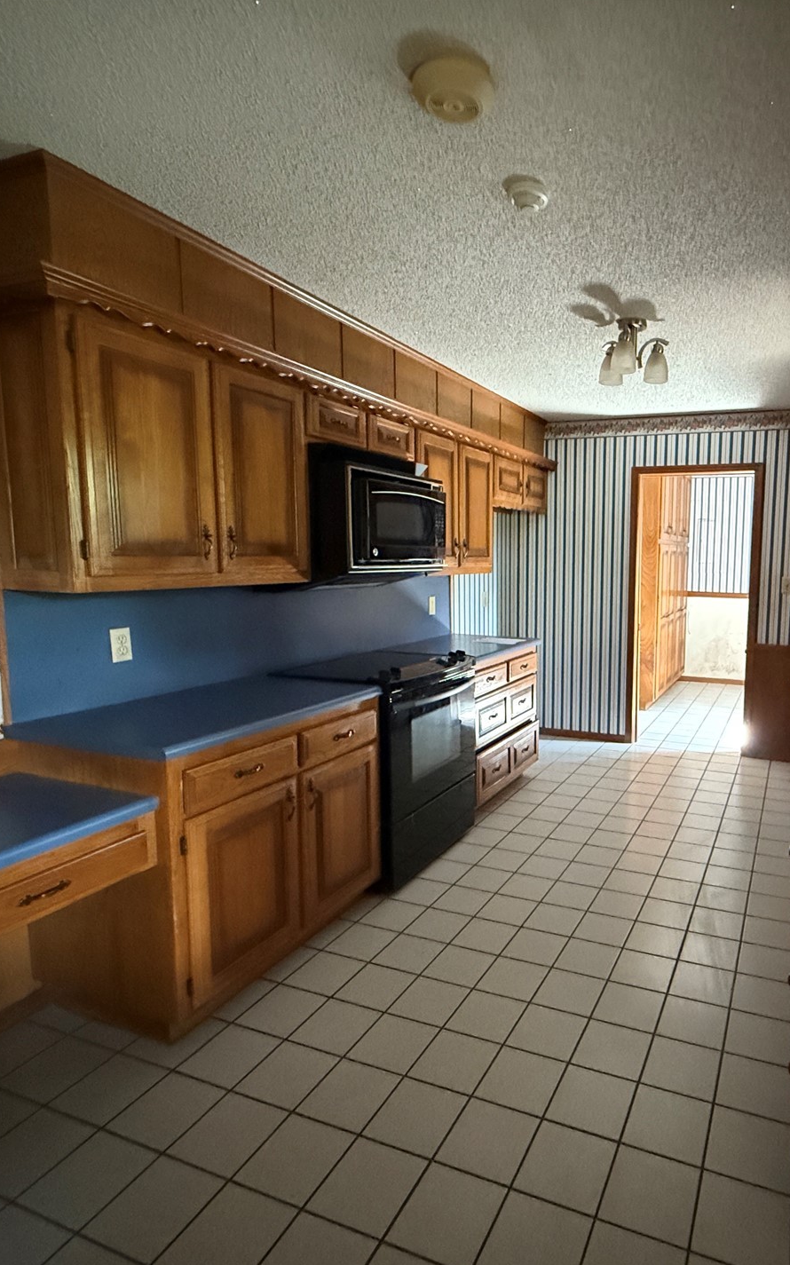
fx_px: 689
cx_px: 570
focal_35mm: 20
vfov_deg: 85.1
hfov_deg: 57.3
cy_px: 635
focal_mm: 2.22
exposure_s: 1/54
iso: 1600
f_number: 2.2
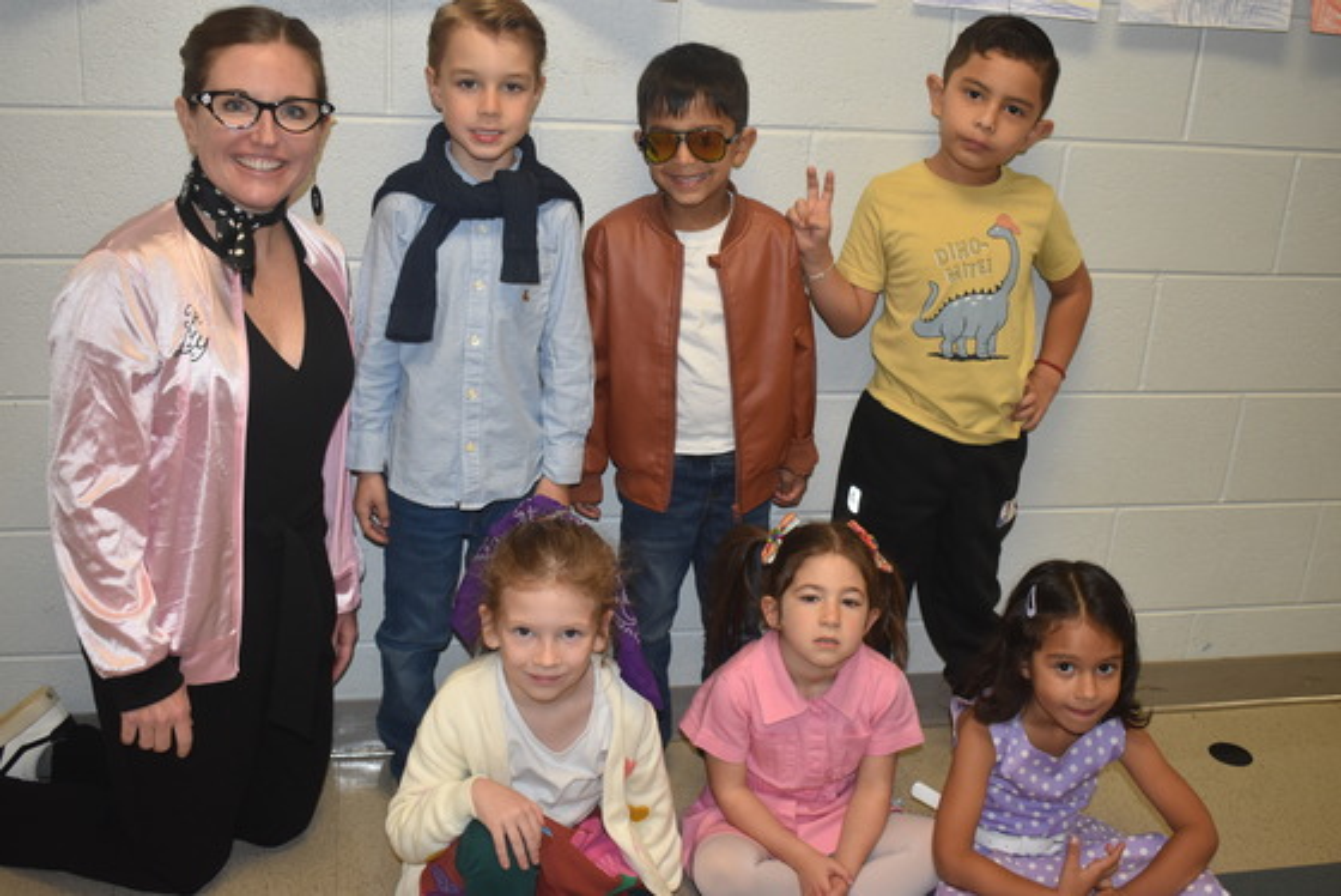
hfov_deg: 51.3
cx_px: 670
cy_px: 448
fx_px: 1398
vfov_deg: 35.5
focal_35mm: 38
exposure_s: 1/60
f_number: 4
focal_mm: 25
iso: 800
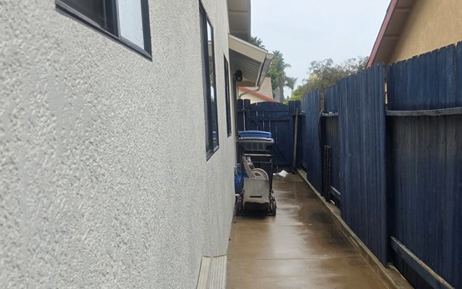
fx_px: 567
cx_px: 336
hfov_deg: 43.2
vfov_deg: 28.3
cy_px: 209
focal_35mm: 45
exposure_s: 1/359
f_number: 1.7
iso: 40
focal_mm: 6.3
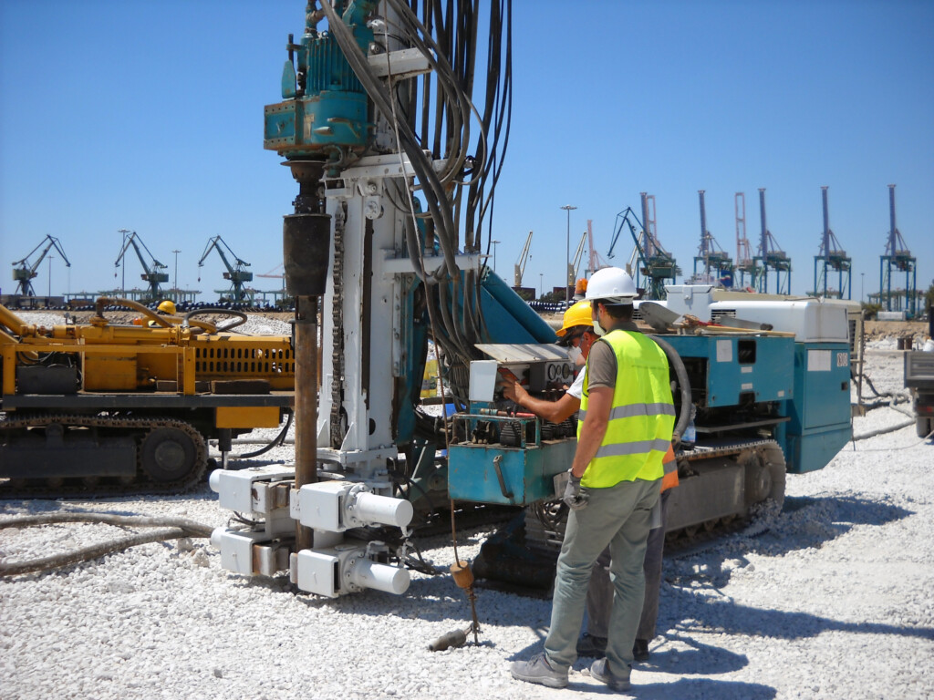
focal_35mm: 41
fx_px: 1106
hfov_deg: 45.8
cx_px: 467
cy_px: 350
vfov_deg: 35.1
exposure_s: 1/353
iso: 64
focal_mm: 6.72
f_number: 5.5
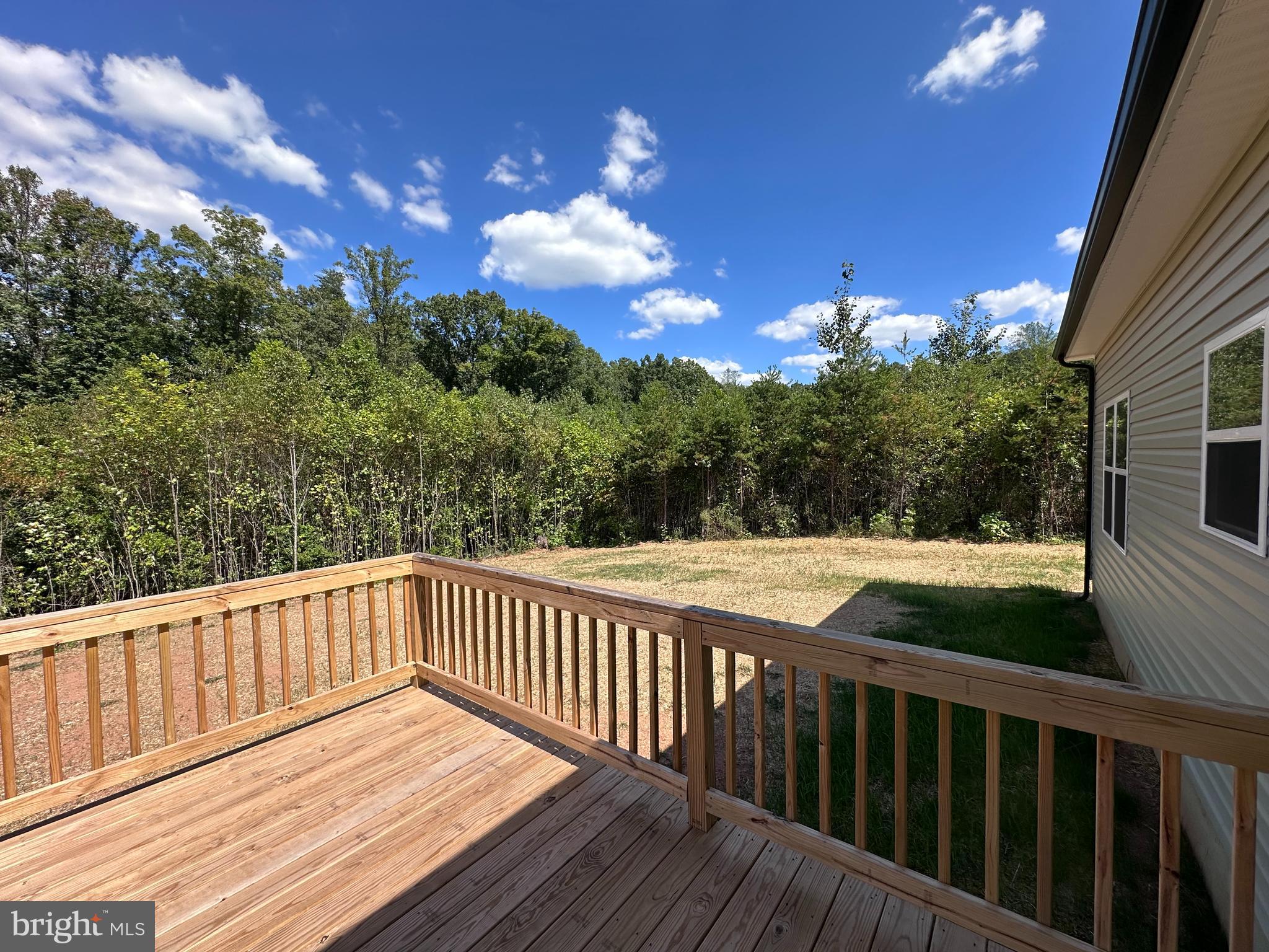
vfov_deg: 85.7
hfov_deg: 102.1
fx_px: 513
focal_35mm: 14
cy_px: 476
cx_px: 634
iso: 50
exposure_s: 1/1453
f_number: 2.2
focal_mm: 2.22
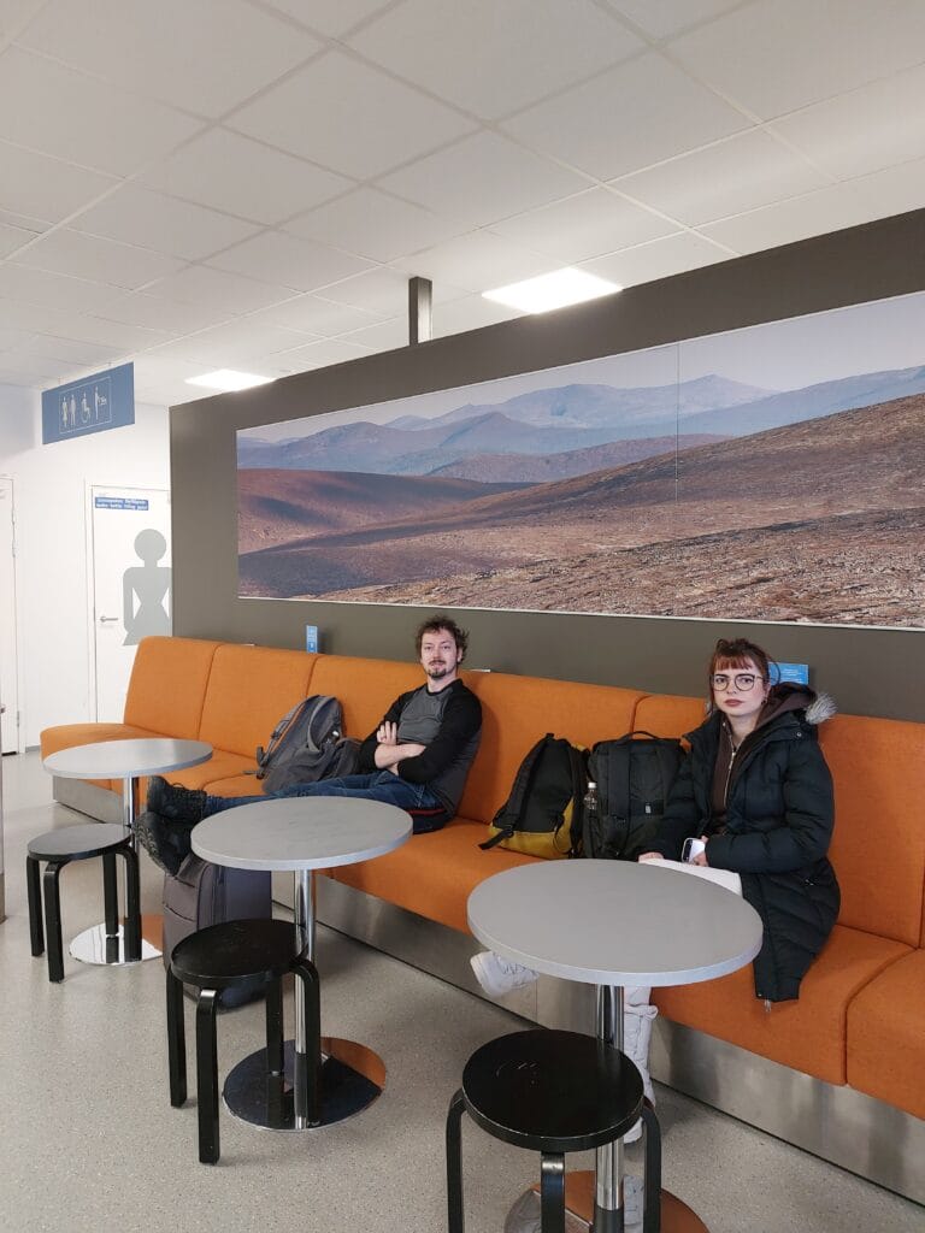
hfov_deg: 54.9
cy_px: 616
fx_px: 891
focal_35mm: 25
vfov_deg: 69.4
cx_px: 462
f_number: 1.8
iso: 320
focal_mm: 5.23
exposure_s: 1/60
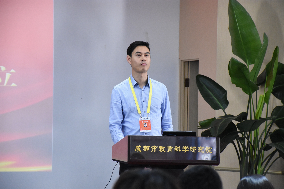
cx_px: 142
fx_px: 1242
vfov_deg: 8.7
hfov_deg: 13.0
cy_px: 94
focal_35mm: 158
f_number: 5.6
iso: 4500
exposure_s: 1/160
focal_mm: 105
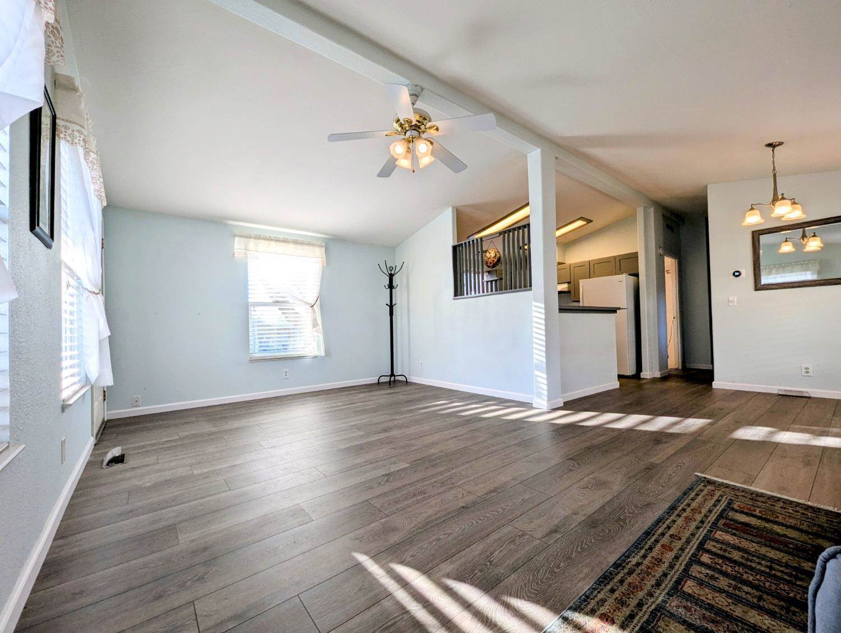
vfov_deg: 90.0
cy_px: 316
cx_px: 420
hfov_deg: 106.1
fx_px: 316
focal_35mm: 13
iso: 48
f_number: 2.2
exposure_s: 1/117
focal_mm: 1.95
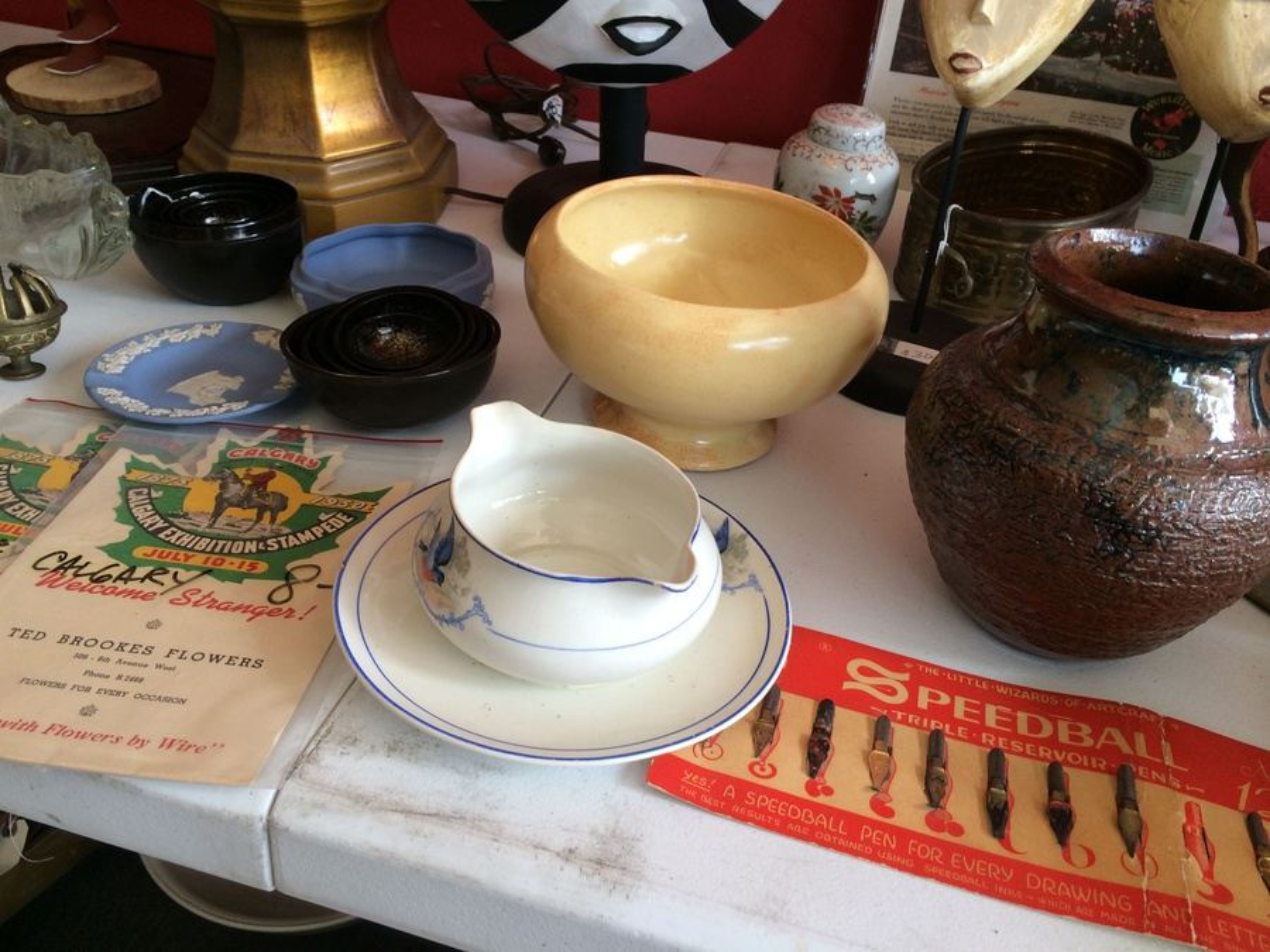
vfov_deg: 46.8
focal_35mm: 30
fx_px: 1101
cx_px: 635
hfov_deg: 60.0
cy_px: 476
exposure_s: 1/100
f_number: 2.2
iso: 64
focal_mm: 4.12
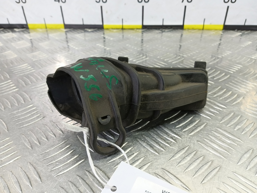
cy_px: 96
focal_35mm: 23
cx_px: 128
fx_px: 171
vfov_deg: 58.9
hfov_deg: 73.9
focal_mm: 4.11
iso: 169
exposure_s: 1/50
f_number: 1.6
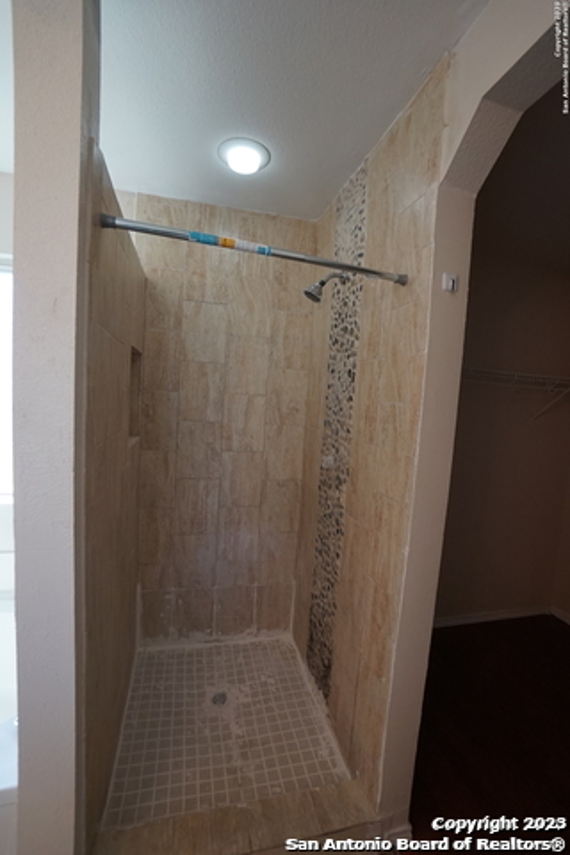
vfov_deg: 100.4
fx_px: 356
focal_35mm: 15
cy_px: 428
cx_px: 285
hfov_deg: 77.3
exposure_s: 1/160
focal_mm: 10
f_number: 4
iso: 640
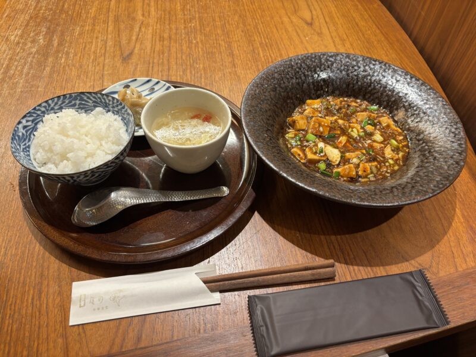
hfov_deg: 67.3
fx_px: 358
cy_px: 178
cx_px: 238
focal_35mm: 26
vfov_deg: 53.1
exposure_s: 1/50
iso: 200
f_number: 1.6
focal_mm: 5.96
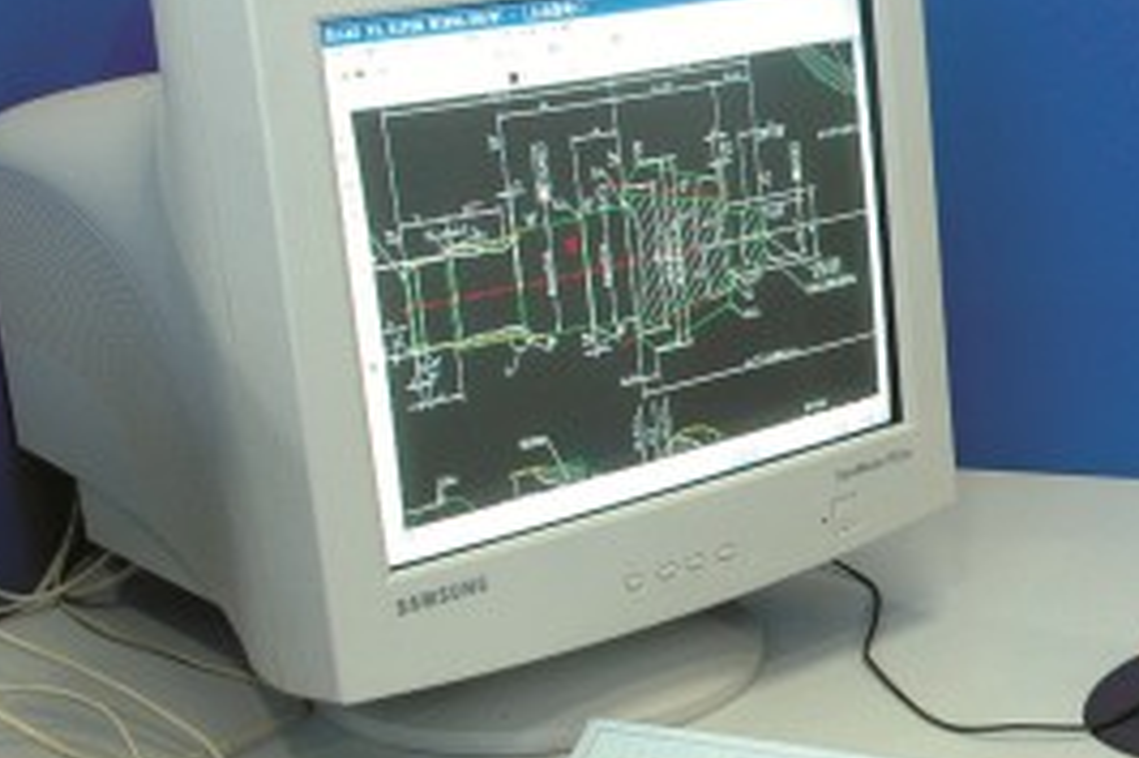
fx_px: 2245
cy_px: 482
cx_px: 1293
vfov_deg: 19.1
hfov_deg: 26.0
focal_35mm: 71
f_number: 13
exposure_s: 1
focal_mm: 18
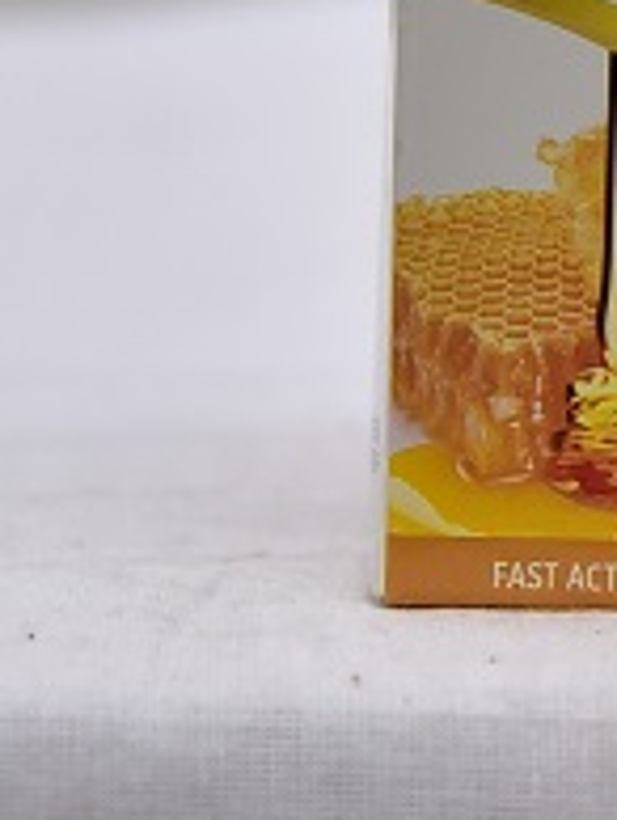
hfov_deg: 7.6
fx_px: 4624
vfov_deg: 10.0
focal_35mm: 195
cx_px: 697
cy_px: -135
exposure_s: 1/125
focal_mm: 75
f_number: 4.5
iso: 1600
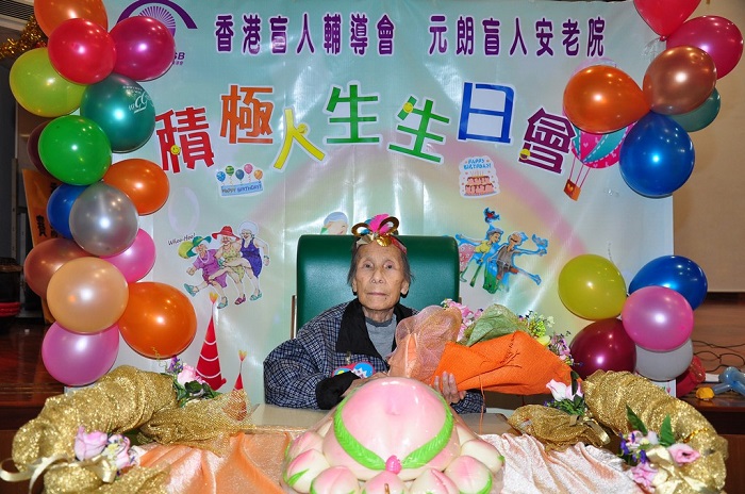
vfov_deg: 34.1
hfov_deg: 49.6
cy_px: 247
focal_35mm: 39
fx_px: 806
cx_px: 372
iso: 400
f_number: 5
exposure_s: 1/60
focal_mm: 26
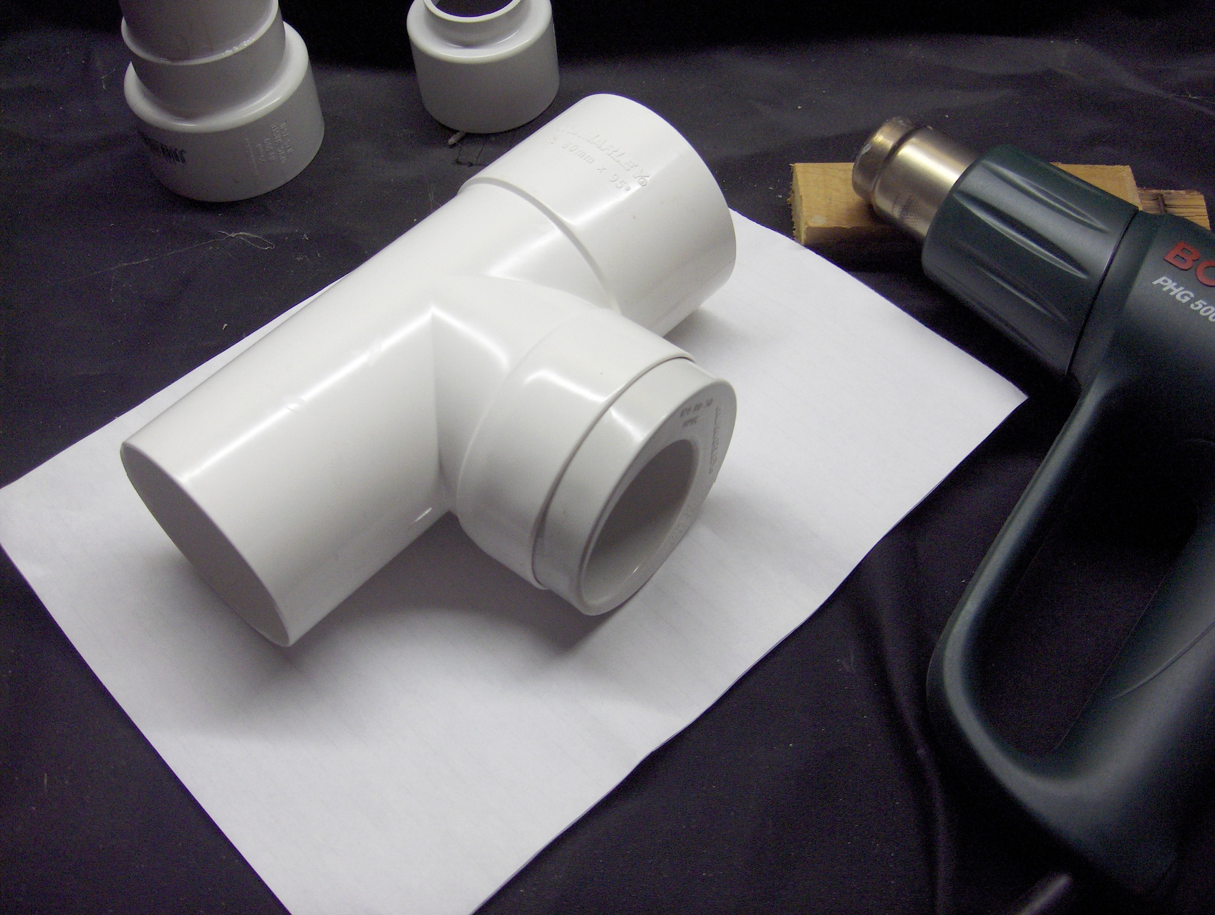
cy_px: 458
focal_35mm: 39
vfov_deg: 36.9
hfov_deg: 47.8
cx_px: 608
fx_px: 1371
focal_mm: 8
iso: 200
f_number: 2.8
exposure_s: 1/69.9
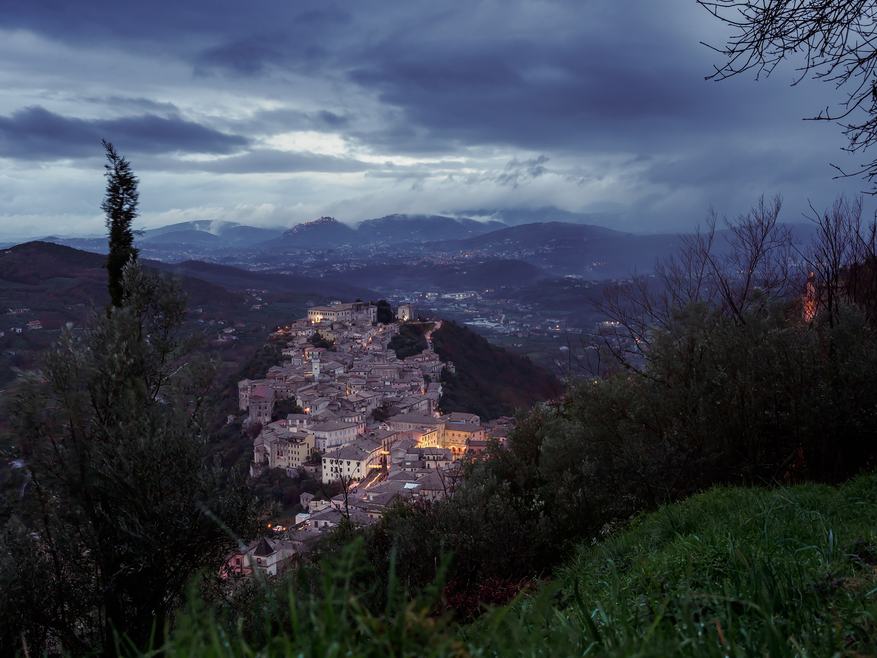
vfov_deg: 30.3
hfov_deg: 39.7
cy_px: 329
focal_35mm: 48
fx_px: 1216
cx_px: 438
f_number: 5.6
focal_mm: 24
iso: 200
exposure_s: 1/3
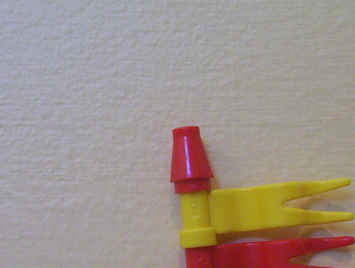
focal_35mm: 90
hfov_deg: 21.6
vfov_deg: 16.3
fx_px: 925
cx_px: 245
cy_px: 241
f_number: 2.73
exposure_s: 1/13.6
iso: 200
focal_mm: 5.77
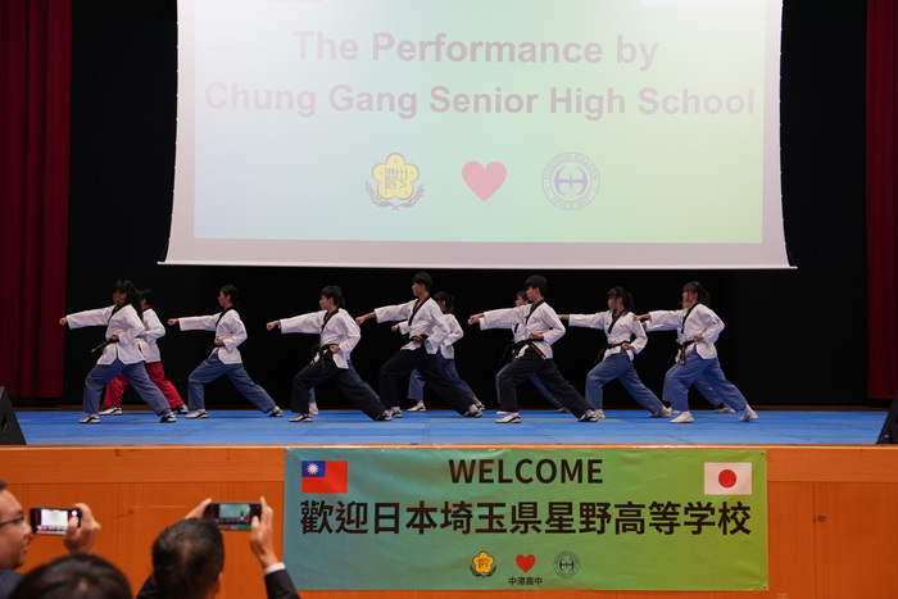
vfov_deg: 27.0
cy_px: 300
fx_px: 1247
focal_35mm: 50
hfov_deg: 39.6
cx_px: 449
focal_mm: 50
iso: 400
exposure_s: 1/50
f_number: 4
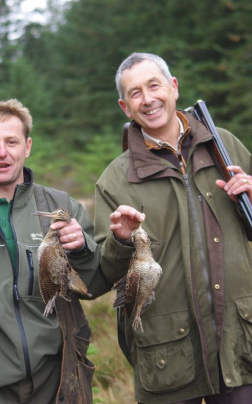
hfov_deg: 8.1
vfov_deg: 13.0
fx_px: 1770
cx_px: 32
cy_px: 203
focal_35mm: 161
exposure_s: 1/45
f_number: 4
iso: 400
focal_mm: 70
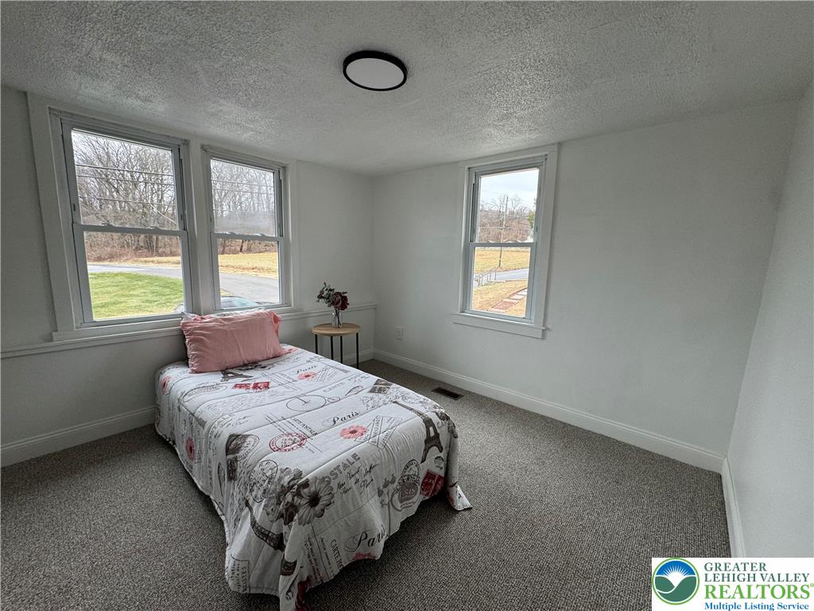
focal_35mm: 14
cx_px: 407
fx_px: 329
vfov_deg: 85.7
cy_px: 306
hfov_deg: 102.1
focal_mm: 2.22
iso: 100
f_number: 2.2
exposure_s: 1/120
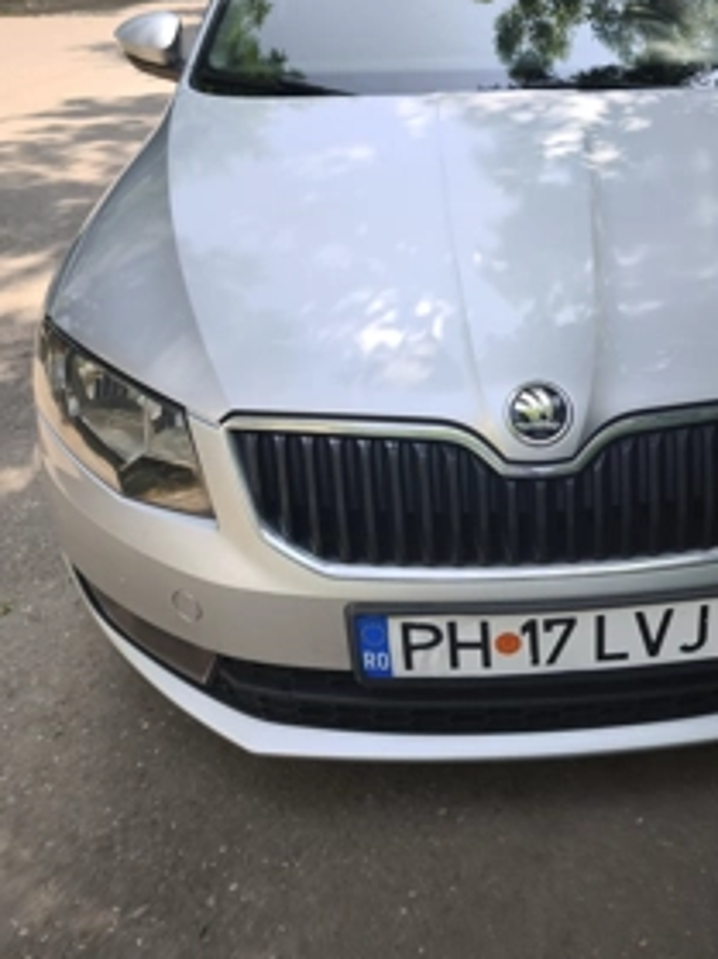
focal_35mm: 33
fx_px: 913
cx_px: 512
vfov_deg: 55.0
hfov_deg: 42.0
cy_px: 382
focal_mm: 6.57
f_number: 1.6
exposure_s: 1/430
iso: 50
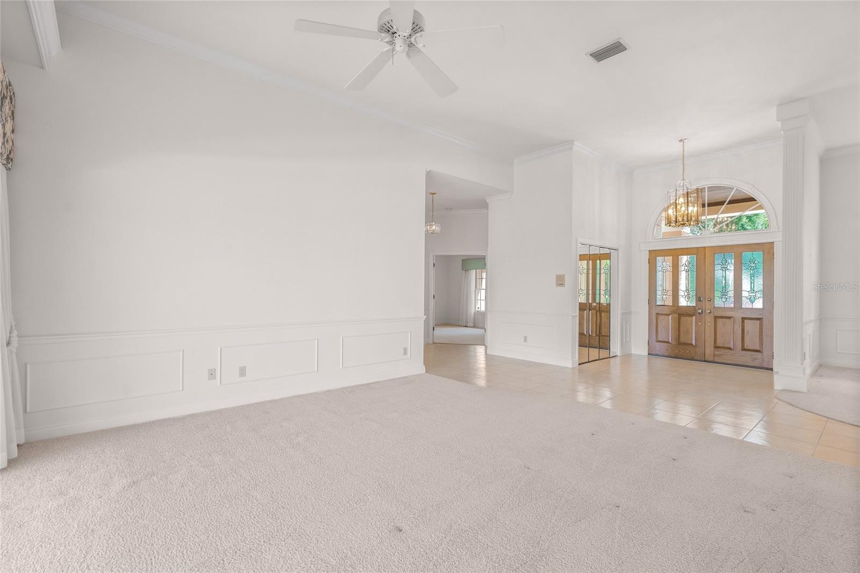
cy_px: 286
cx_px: 430
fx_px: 382
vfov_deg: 73.7
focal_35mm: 16
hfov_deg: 96.7
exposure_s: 1/8
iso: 250
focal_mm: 16
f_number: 6.3
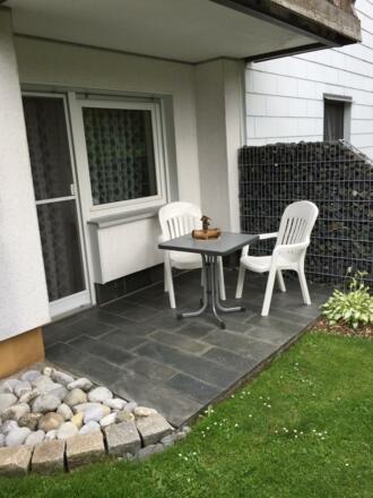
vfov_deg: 61.7
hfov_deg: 48.2
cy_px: 249
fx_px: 417
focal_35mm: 29
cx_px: 186
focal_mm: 4.15
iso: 32
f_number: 2.2
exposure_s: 1/246
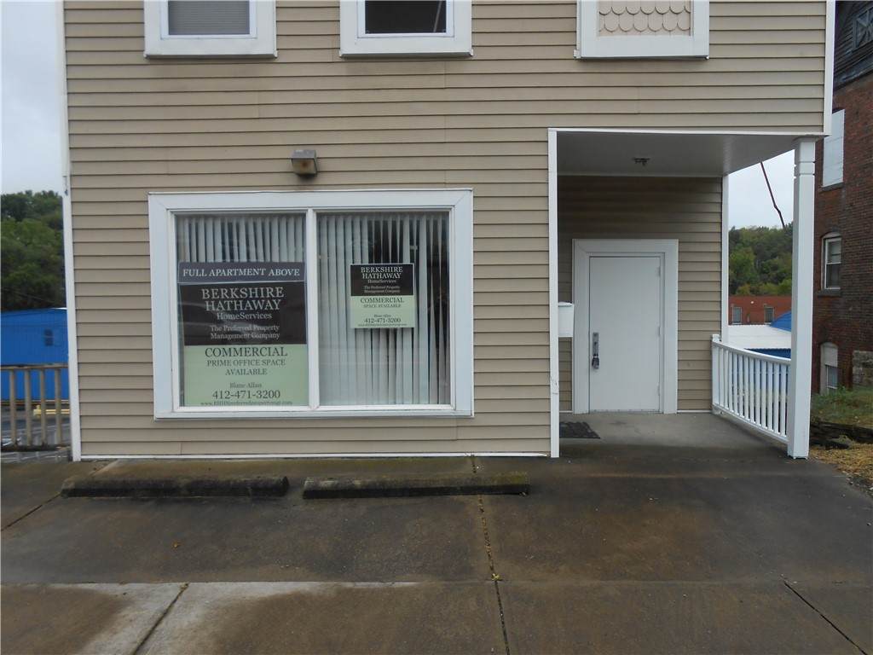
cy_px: 328
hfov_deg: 67.3
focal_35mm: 26
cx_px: 436
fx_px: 656
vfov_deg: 53.1
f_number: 3.5
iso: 80
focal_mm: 4.6
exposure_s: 1/400
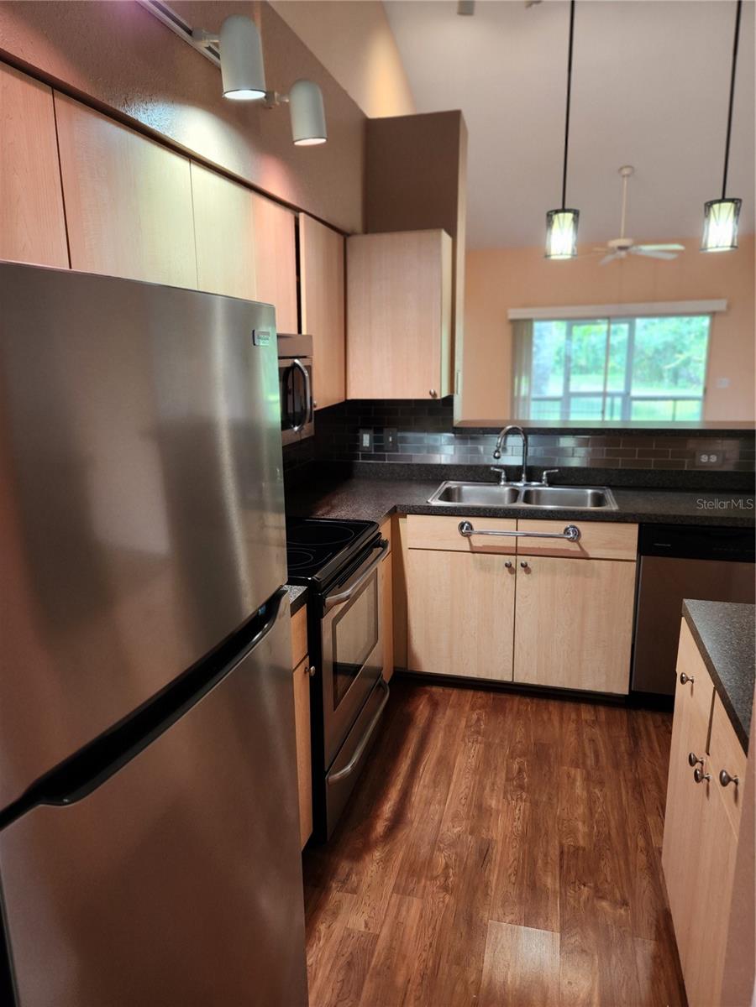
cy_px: 504
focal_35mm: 23
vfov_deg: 73.9
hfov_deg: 58.9
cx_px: 378
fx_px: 670
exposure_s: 1/120
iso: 250
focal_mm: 5.4
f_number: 1.8
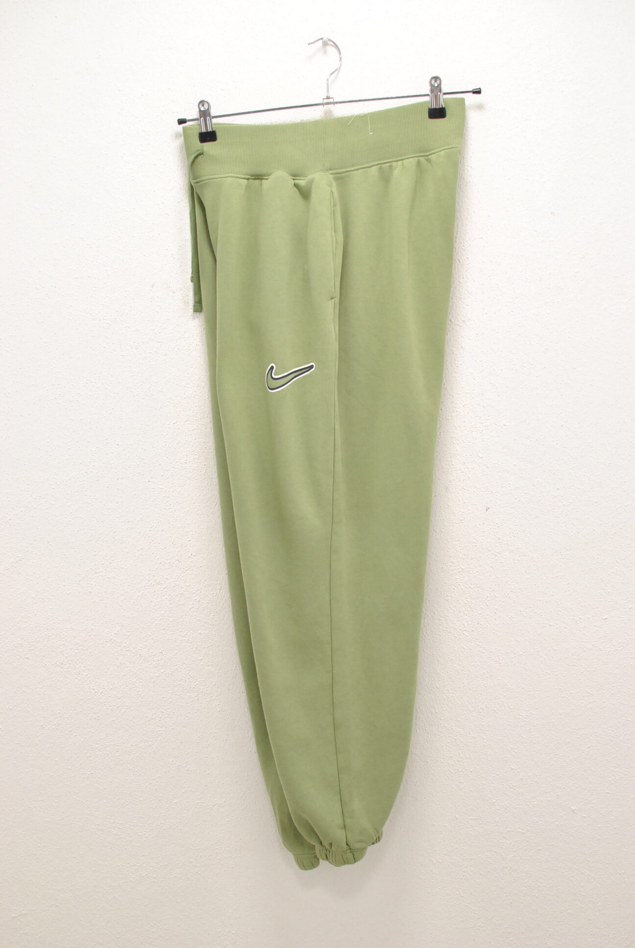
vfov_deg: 37.8
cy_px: 474
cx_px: 318
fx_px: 1385
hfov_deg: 25.8
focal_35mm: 52
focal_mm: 35
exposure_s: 1/125
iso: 800
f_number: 4
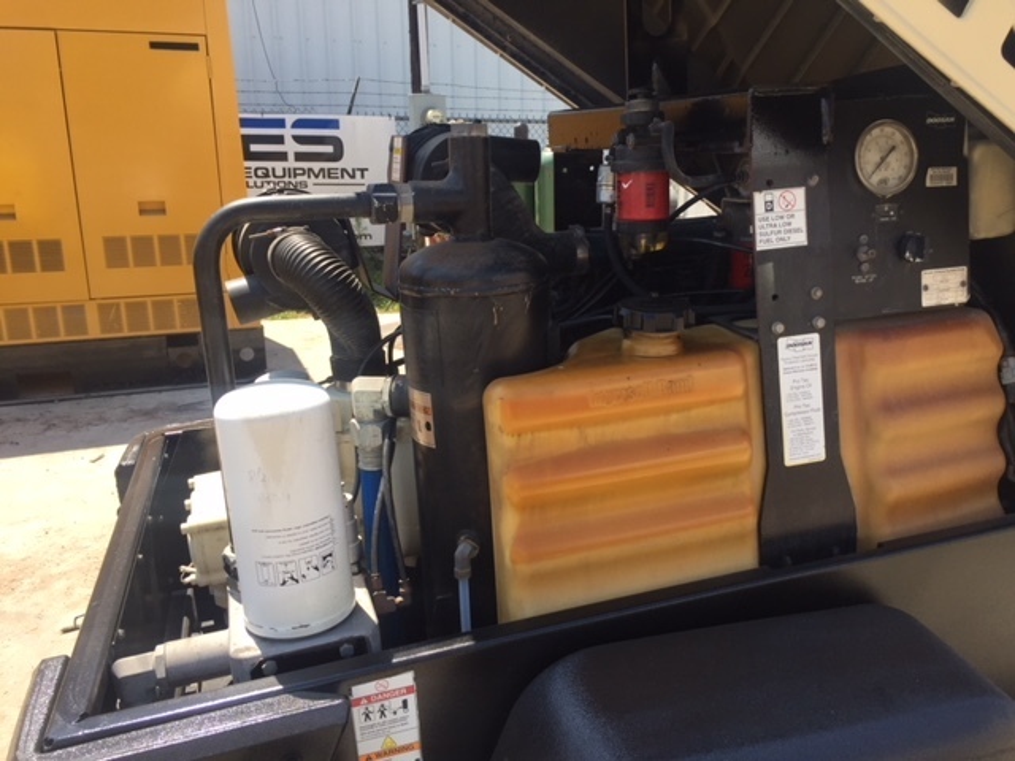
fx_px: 850
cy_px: 380
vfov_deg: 48.2
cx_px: 508
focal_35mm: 29
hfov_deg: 61.7
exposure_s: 1/694
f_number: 2.2
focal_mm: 4.15
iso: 32
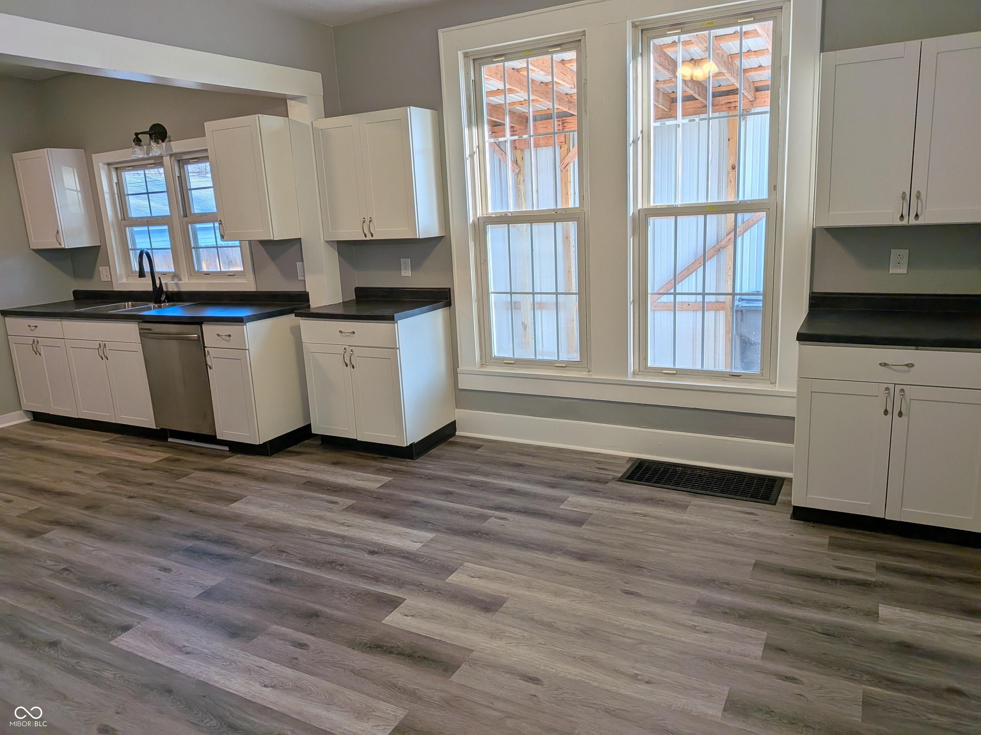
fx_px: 680
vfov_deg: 56.8
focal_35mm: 24
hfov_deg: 71.6
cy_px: 368
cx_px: 490
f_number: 1.7
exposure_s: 1/314
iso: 27
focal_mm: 4.53
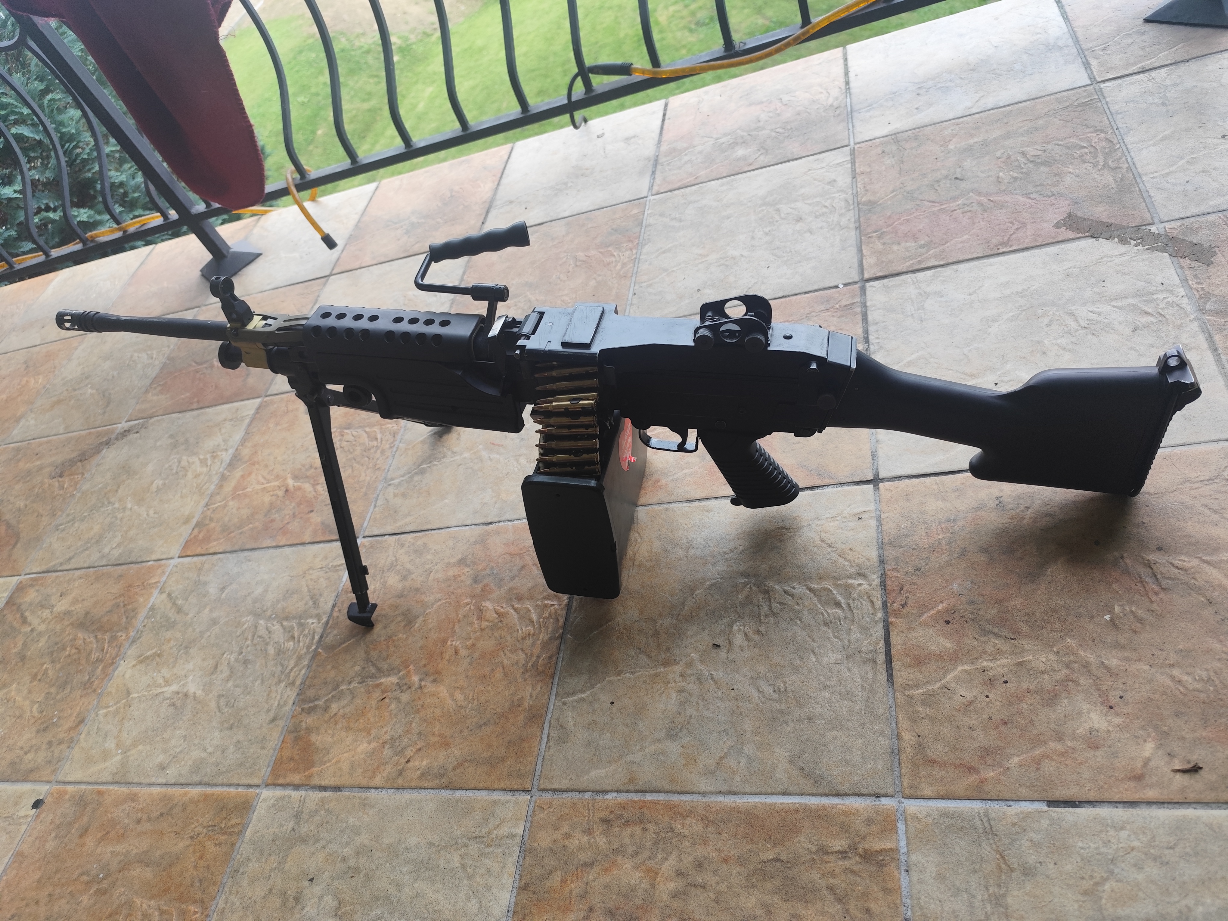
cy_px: 460
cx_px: 614
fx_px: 816
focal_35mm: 23
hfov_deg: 73.9
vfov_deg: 58.9
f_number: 1.65
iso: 160
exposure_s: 1/100
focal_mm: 6.19
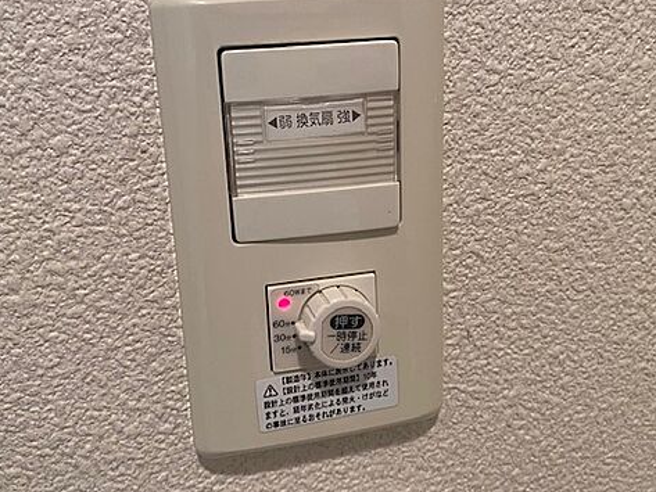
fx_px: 626
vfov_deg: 42.8
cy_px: 205
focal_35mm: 33
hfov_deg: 55.3
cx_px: 301
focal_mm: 4.25
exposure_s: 1/60
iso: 250
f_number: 1.8
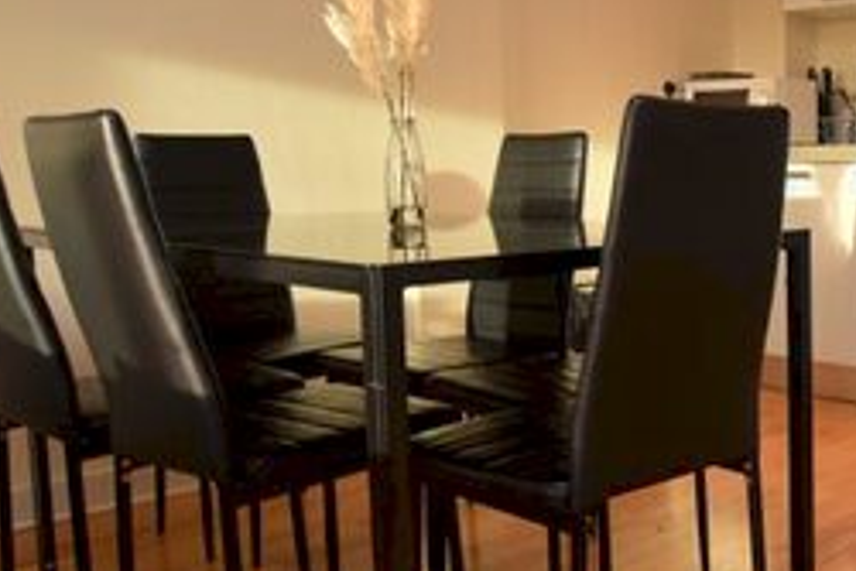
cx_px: 815
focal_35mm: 42
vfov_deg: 31.9
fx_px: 999
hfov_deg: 41.6
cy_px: 268
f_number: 5.6
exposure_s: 1/125
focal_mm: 10
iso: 500
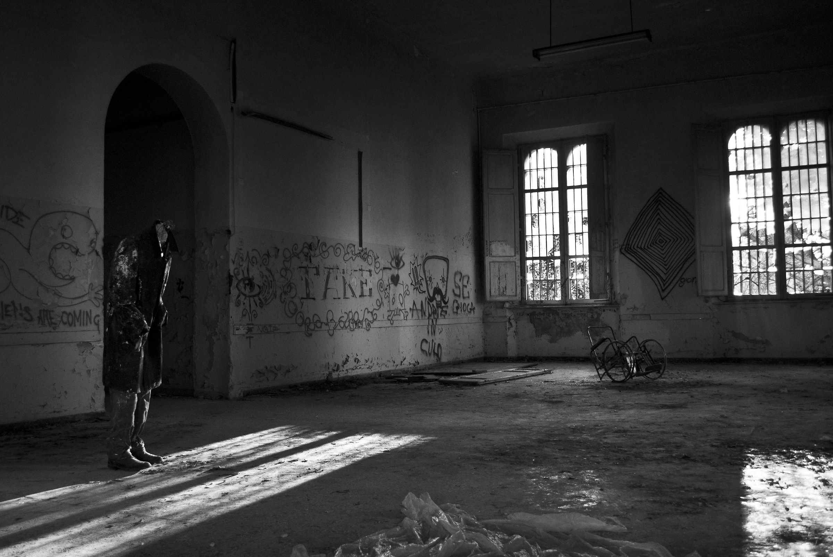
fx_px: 764
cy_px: 278
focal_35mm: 33
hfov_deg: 57.2
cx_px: 416
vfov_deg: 40.1
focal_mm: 22
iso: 400
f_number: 5
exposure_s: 1/20
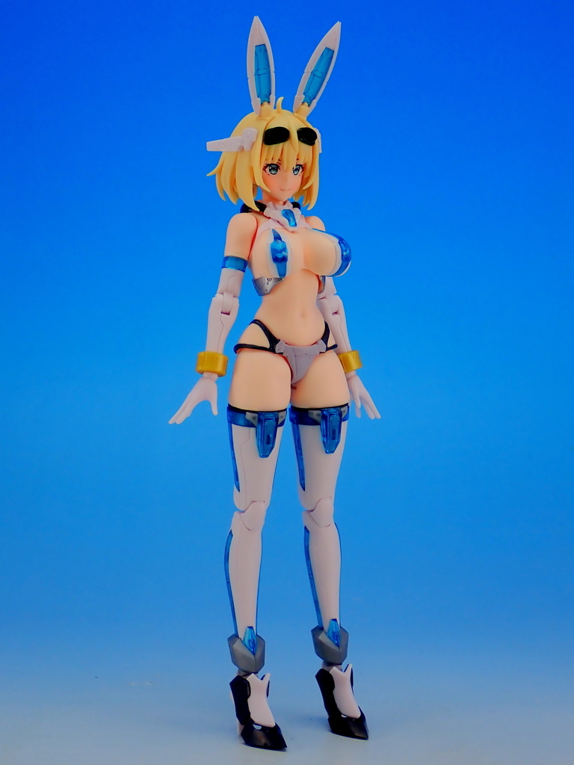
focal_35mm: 67
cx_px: 287
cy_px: 382
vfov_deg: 29.0
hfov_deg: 21.9
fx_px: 1481
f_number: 3.8
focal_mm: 11.88
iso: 100
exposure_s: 1/40
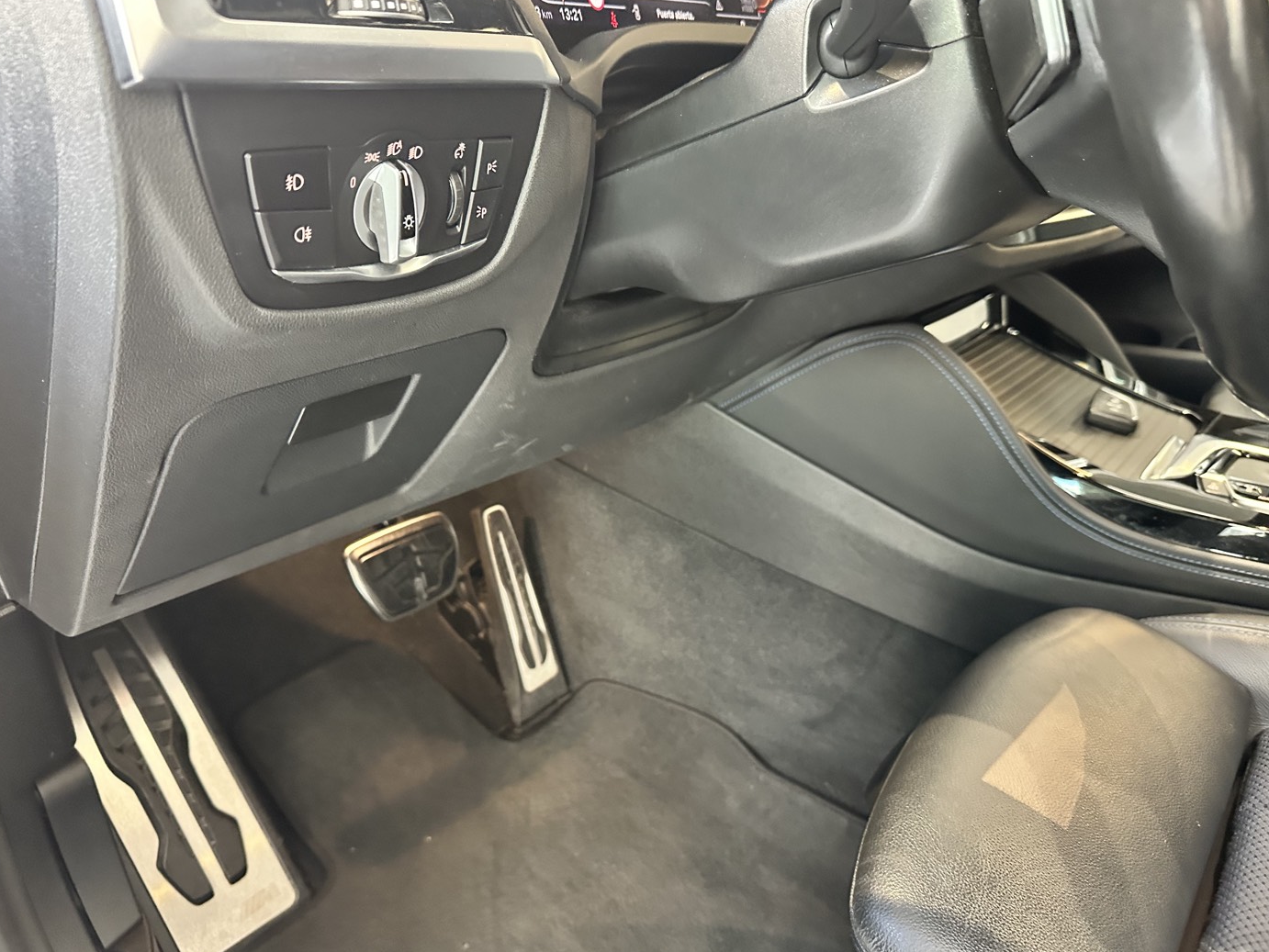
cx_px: 609
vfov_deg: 54.9
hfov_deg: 69.4
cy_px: 473
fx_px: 917
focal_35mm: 25
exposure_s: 1/33
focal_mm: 6.86
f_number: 1.78
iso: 640
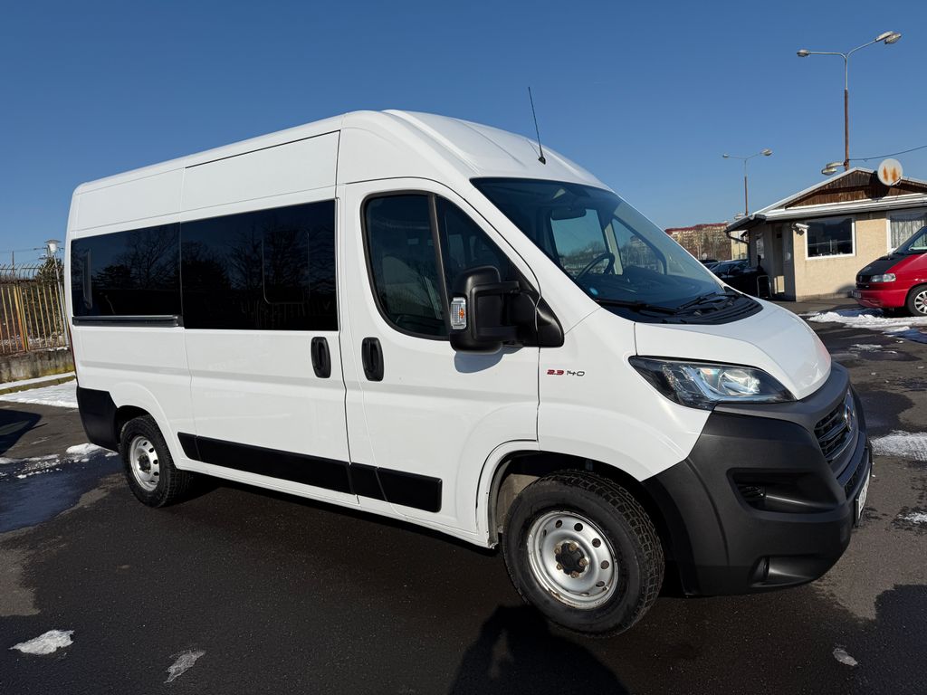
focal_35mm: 24
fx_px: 643
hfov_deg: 71.6
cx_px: 464
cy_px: 348
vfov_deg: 56.8
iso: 80
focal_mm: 6.76
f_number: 1.78
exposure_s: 1/14286
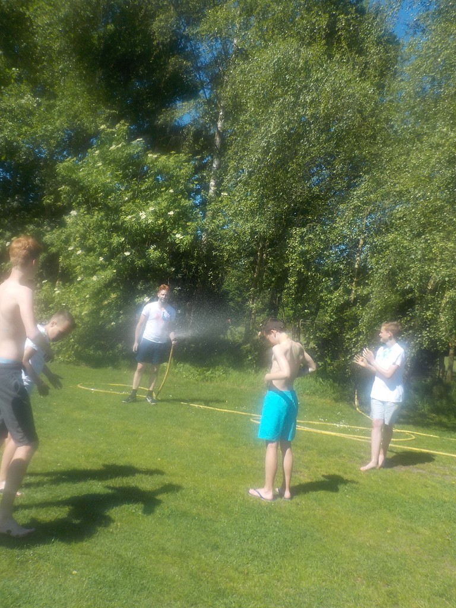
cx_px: 228
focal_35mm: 30
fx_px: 527
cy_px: 304
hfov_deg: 46.8
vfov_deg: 60.0
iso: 125
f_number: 3.3
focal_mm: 4.1
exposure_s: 1/800
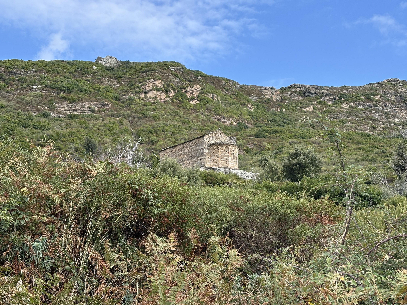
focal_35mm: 52
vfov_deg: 28.0
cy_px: 152
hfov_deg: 36.8
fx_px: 611
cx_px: 204
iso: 32
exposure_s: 1/884
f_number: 1.6
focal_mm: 5.96
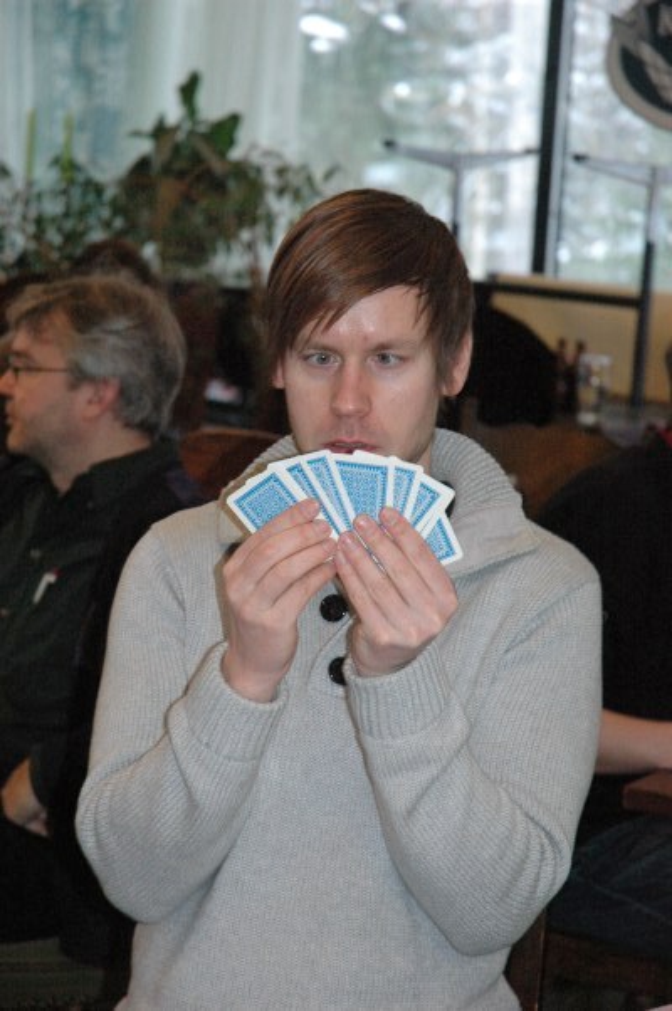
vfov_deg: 19.5
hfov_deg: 13.0
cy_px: 506
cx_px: 336
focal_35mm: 105
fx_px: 2947
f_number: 5
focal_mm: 70
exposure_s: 1/60
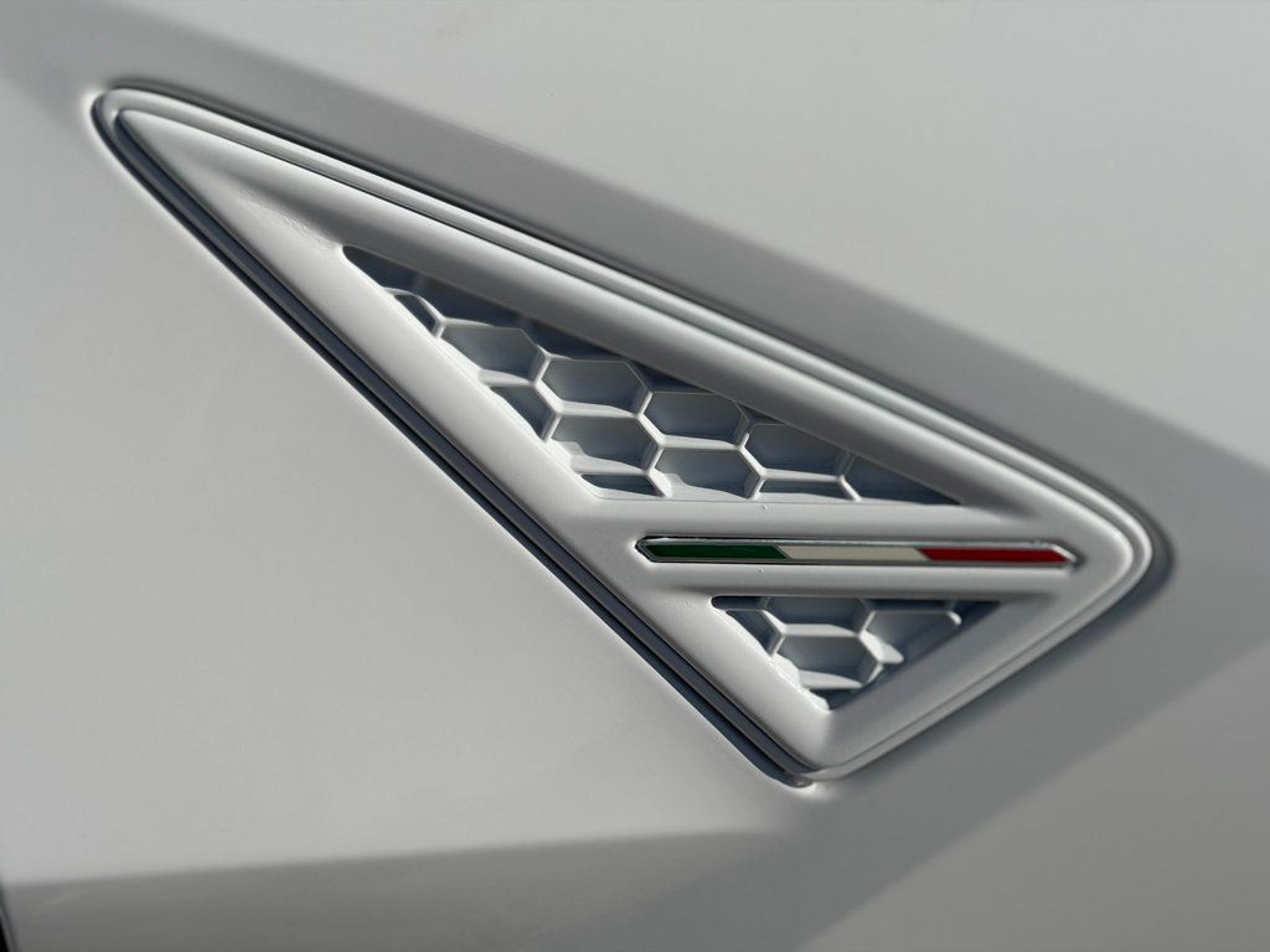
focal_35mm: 48
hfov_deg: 39.7
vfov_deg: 30.3
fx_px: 1761
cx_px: 635
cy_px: 476
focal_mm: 6.76
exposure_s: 1/13333
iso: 64
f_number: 1.78
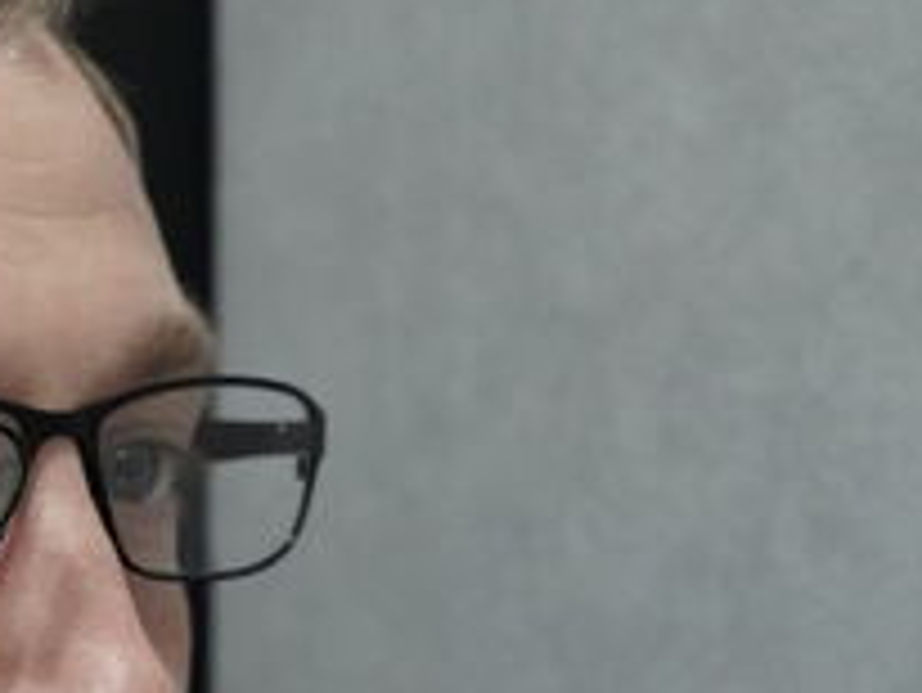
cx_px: -193
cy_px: 646
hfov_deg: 15.6
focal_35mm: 121
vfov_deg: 12.2
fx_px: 3225
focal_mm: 42
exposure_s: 1/160
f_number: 6.3
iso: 12800
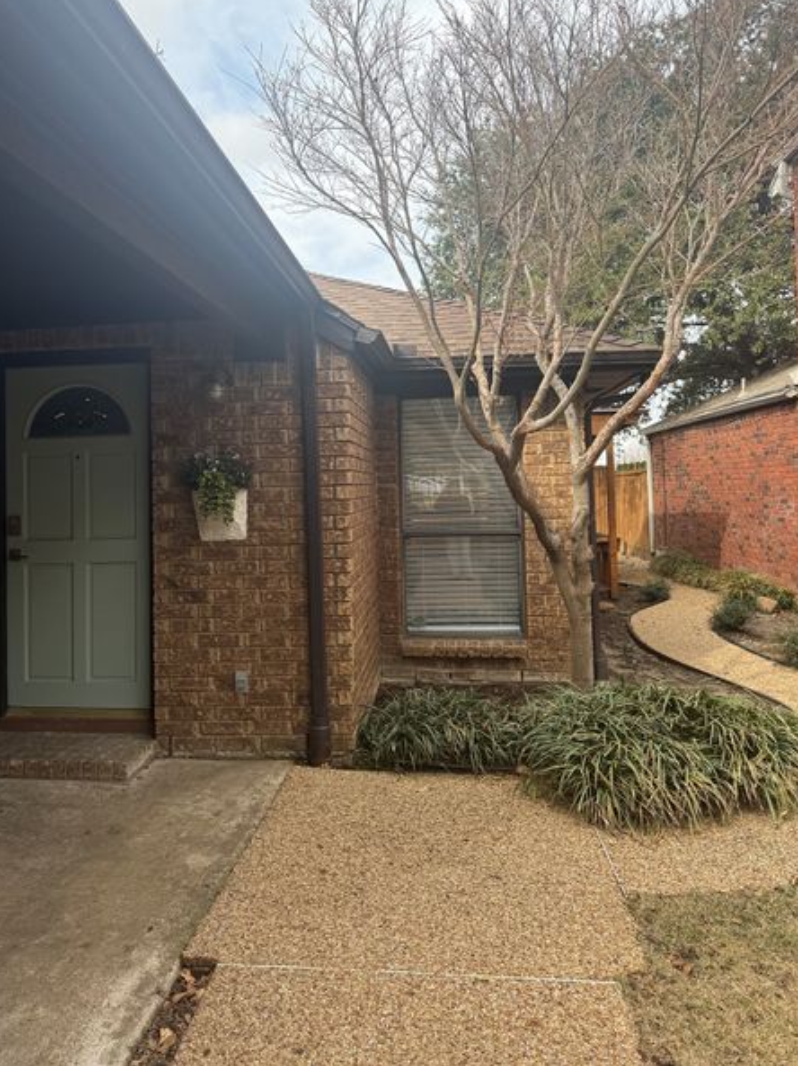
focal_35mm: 27
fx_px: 831
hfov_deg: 51.2
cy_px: 468
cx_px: 356
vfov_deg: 65.1
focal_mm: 6.76
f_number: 1.78
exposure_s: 1/1106
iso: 100
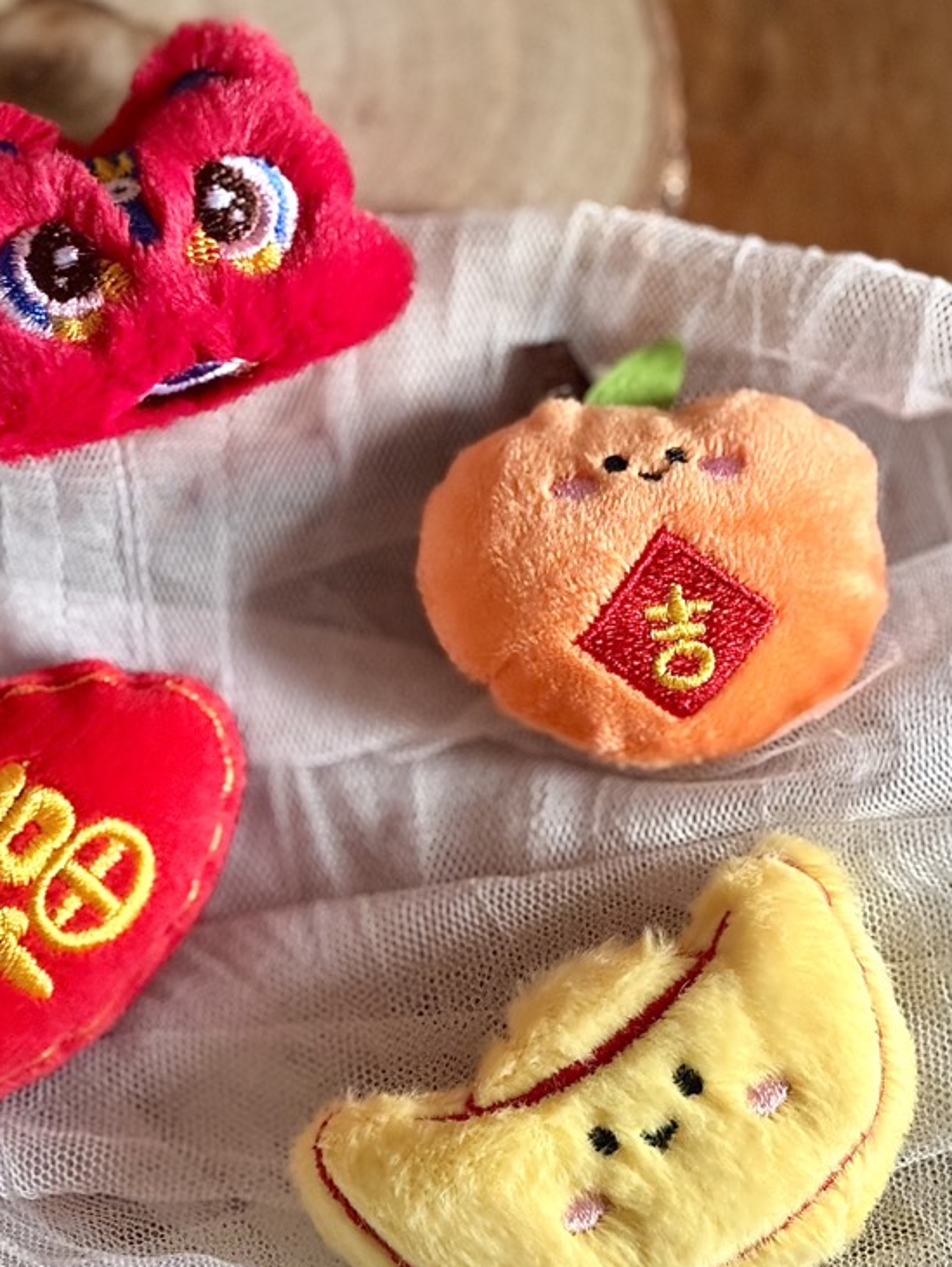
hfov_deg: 16.3
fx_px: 3334
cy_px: 506
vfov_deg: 21.5
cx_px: 463
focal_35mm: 91
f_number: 1.6
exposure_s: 1/31
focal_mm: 5.96
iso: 320
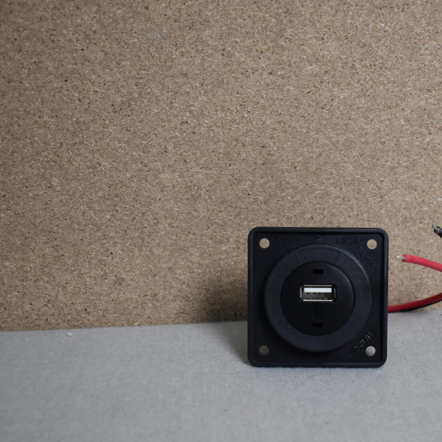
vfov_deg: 31.9
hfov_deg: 31.7
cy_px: 299
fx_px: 766
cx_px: 326
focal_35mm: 53
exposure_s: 1/250
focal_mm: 18
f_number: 3.5
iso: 450
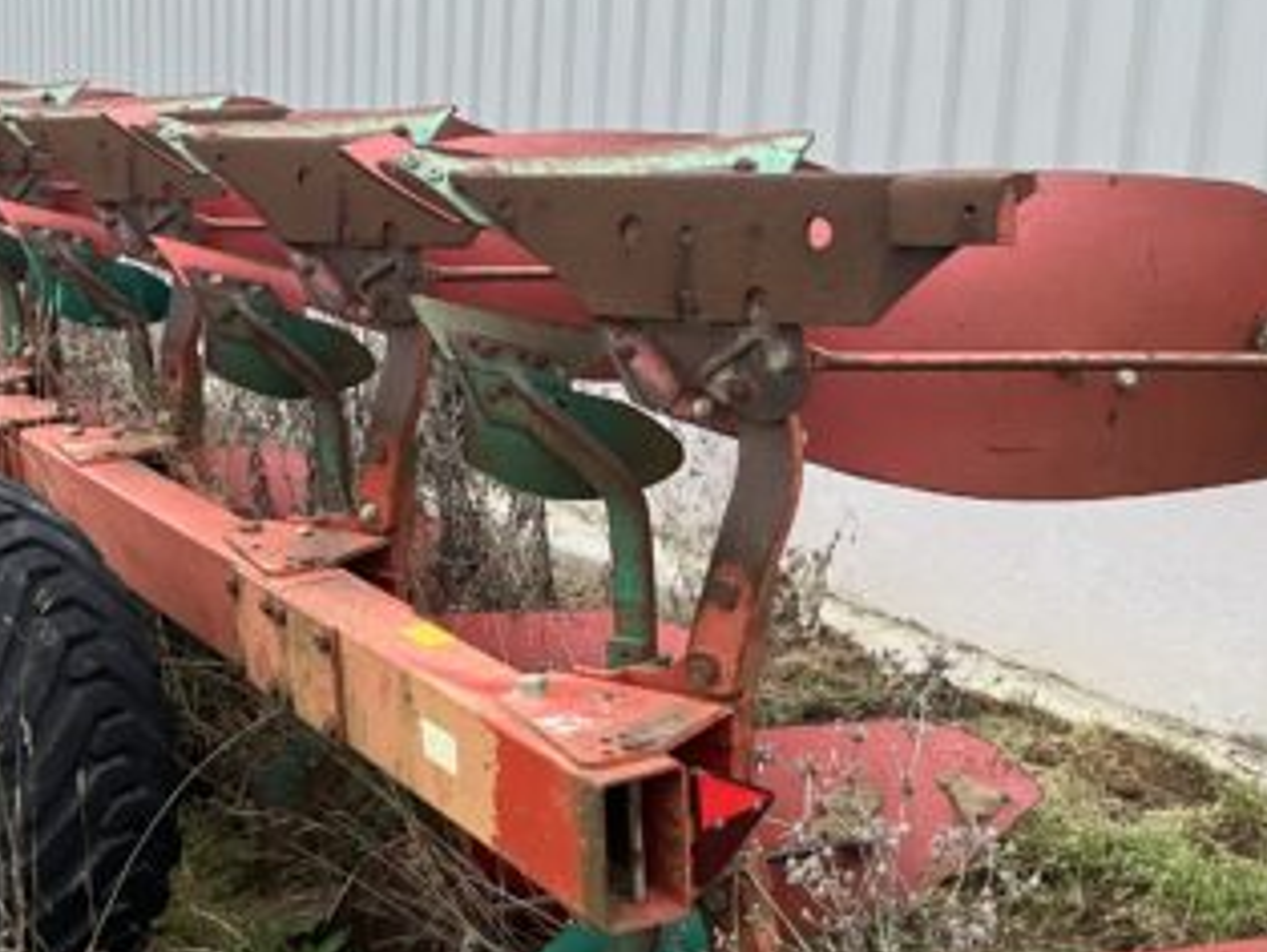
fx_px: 2088
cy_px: 613
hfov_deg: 33.4
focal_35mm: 57
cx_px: 416
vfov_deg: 25.6
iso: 320
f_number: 1.8
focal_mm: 3.99
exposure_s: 1/60
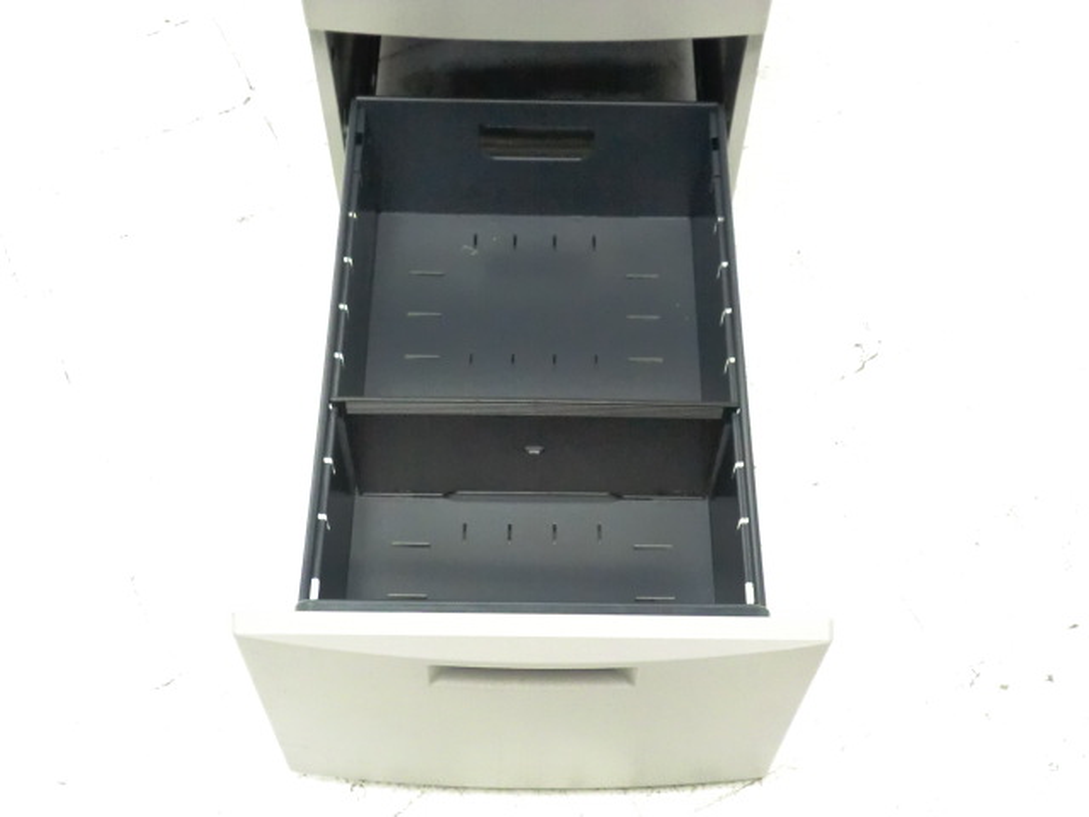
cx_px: 544
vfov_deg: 32.2
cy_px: 408
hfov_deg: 42.1
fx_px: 1416
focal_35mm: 45
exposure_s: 1/15
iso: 800
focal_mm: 8.2
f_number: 4.3
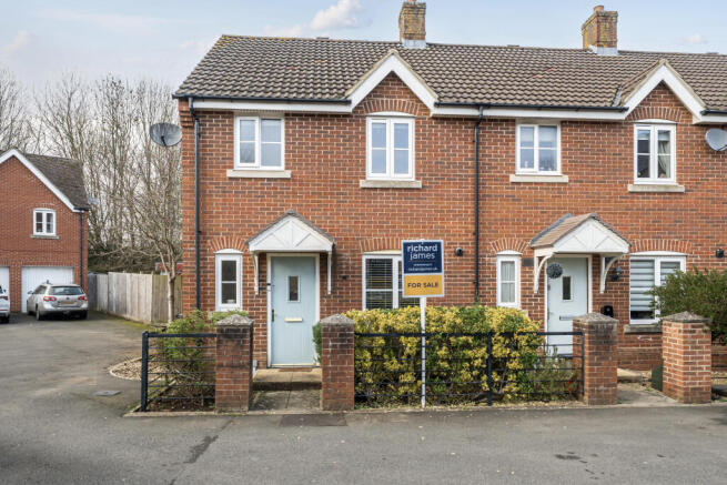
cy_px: 242
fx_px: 485
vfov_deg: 53.2
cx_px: 364
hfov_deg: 73.7
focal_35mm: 24
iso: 400
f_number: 8
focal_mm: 16
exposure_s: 1/250
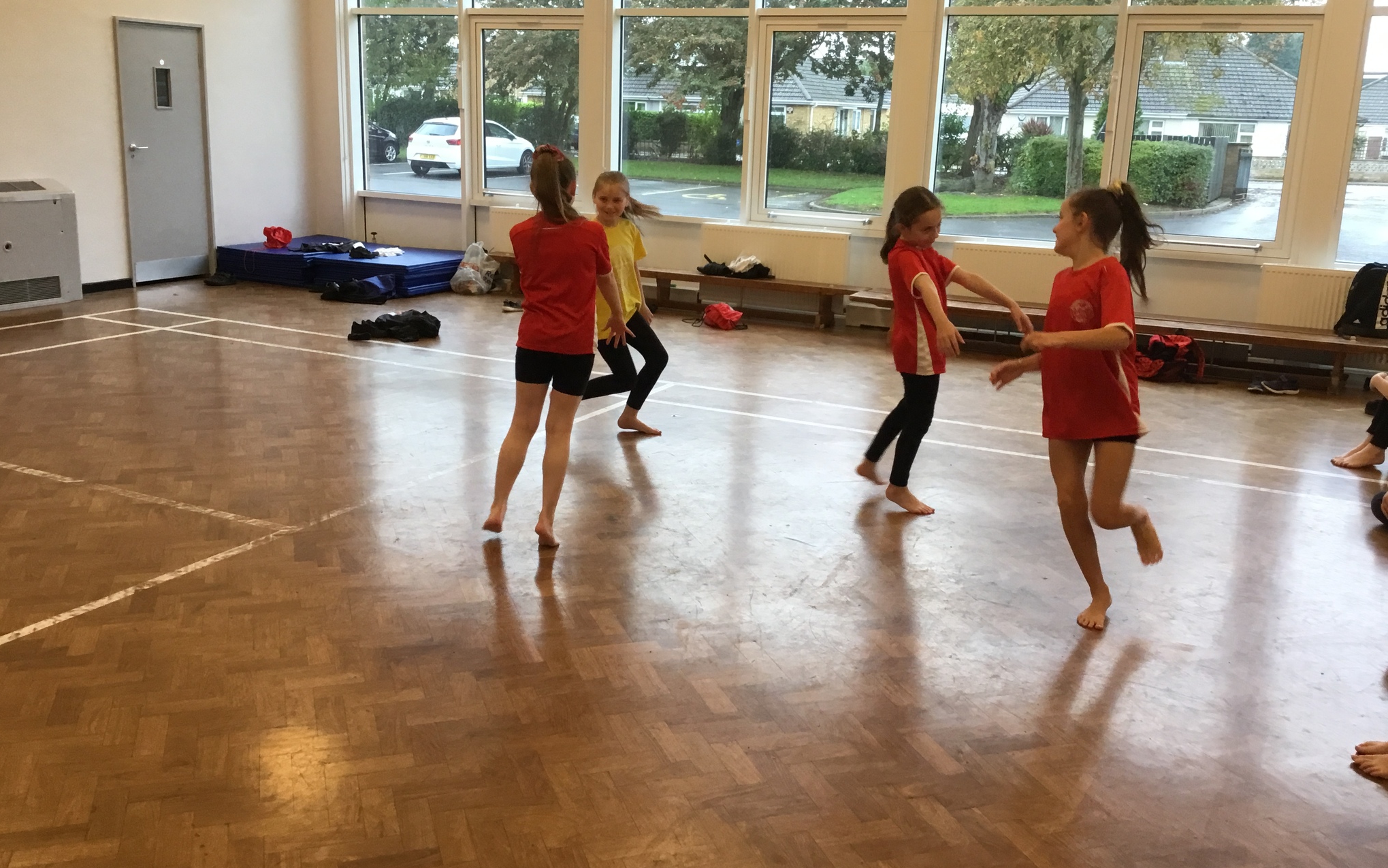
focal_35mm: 33
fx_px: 1248
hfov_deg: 58.1
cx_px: 692
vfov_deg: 38.3
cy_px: 414
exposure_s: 1/33
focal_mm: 3.3
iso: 50
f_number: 2.4
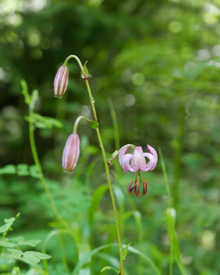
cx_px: 110
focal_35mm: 81
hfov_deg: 18.9
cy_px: 158
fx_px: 659
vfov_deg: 23.5
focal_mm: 32.6
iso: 640
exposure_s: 1/125
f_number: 2.8
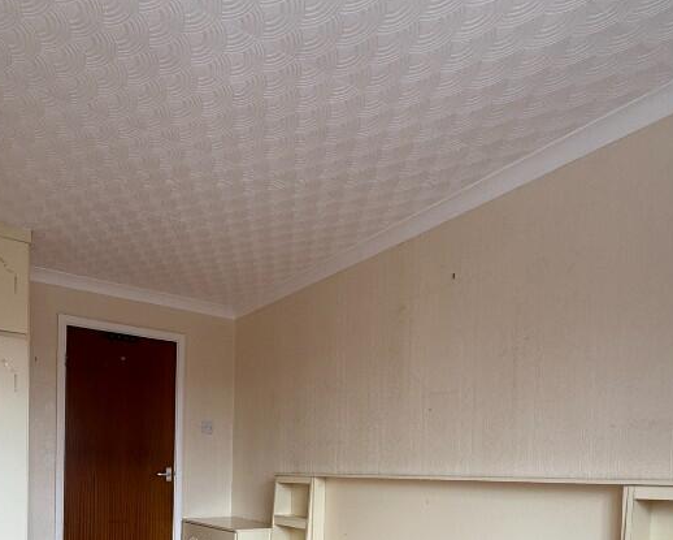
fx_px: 538
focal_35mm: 27
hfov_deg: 62.7
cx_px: 233
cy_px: 492
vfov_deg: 47.5
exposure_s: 1/99
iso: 50
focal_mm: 2.22
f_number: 2.2
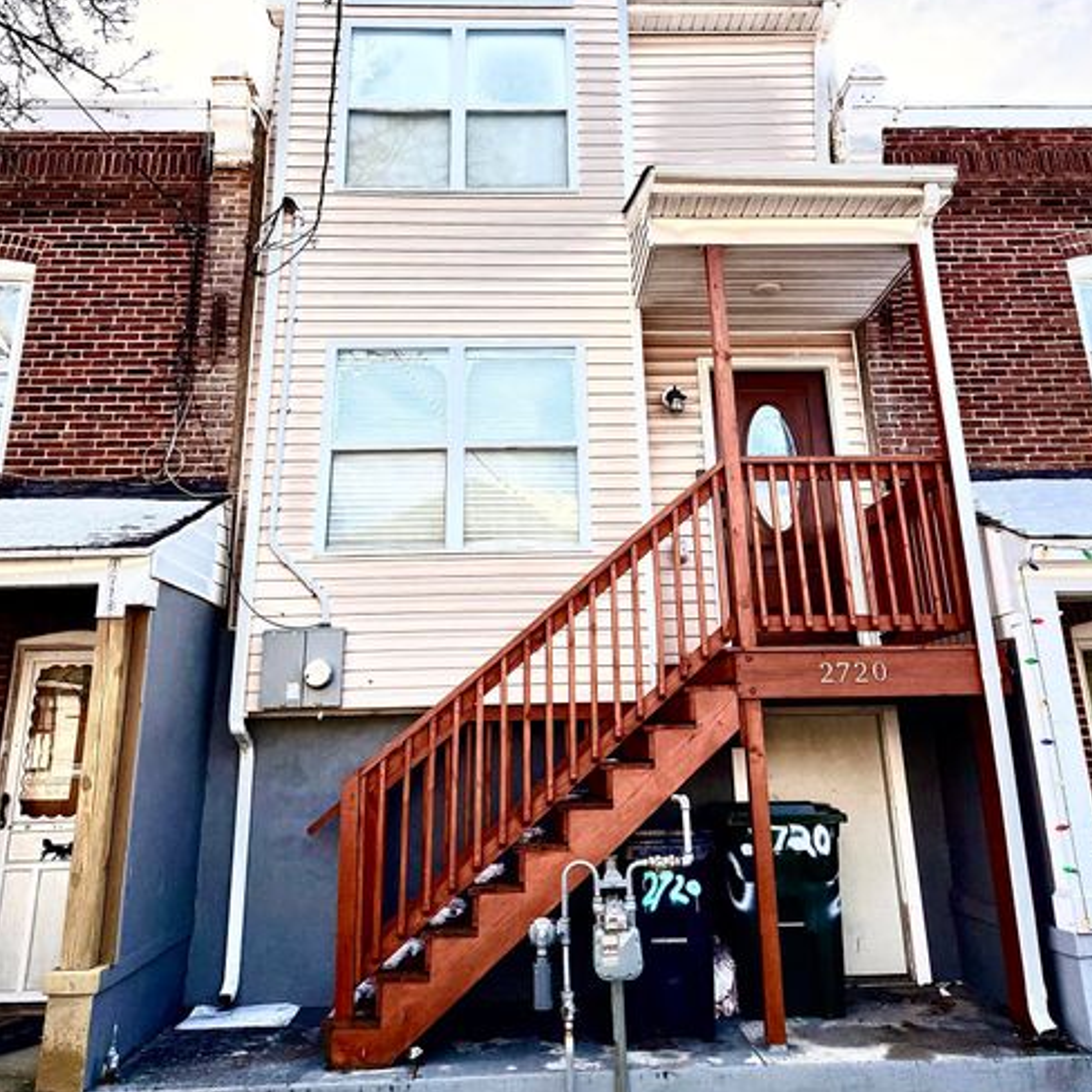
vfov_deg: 54.4
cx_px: 557
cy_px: 357
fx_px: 1035
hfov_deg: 55.6
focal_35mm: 29
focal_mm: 6.76
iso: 125
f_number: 1.78
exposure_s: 1/4673
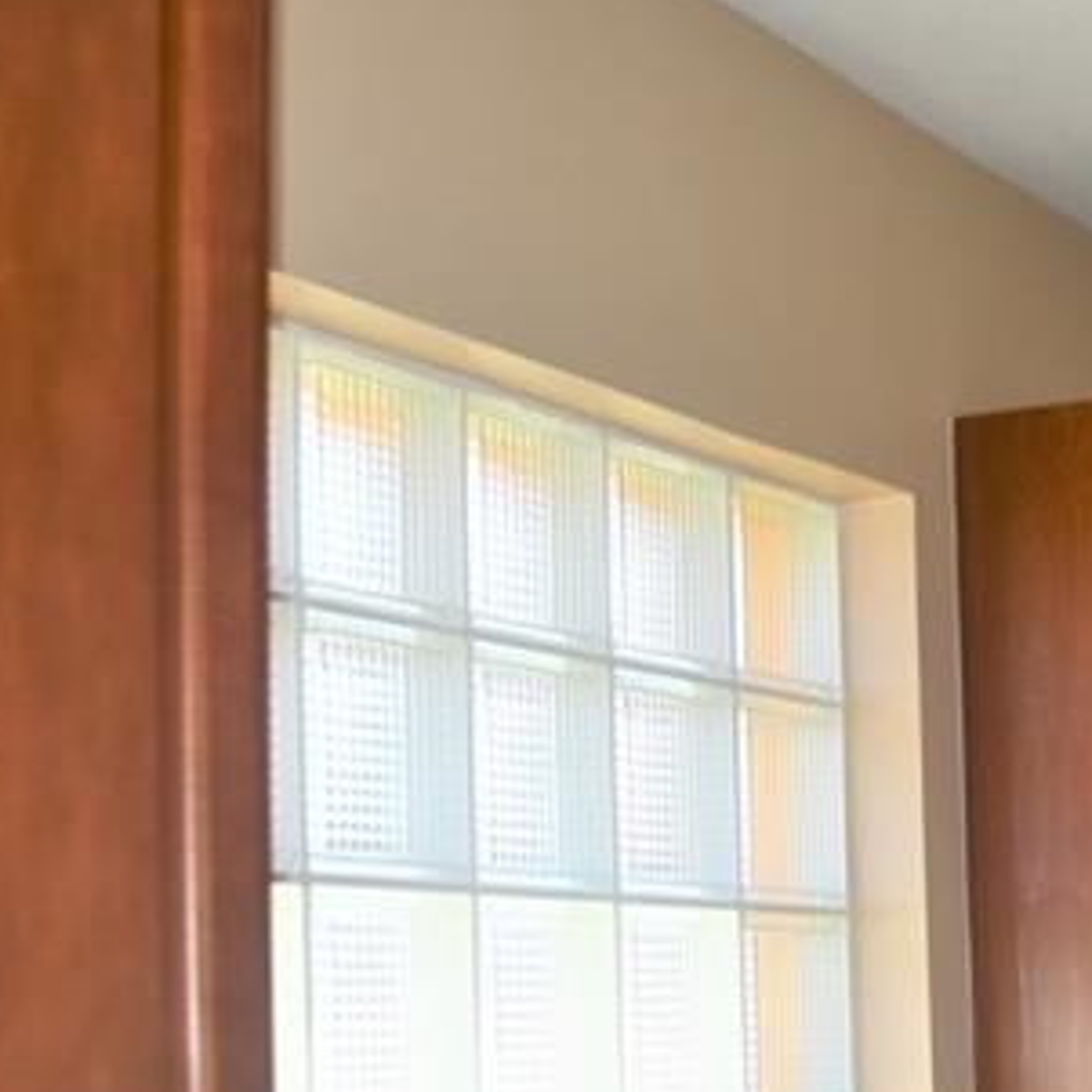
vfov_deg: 21.8
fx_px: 2784
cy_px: 929
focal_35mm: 78
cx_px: 1281
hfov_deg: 20.8
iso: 140
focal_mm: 18
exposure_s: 1/250
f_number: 3.5
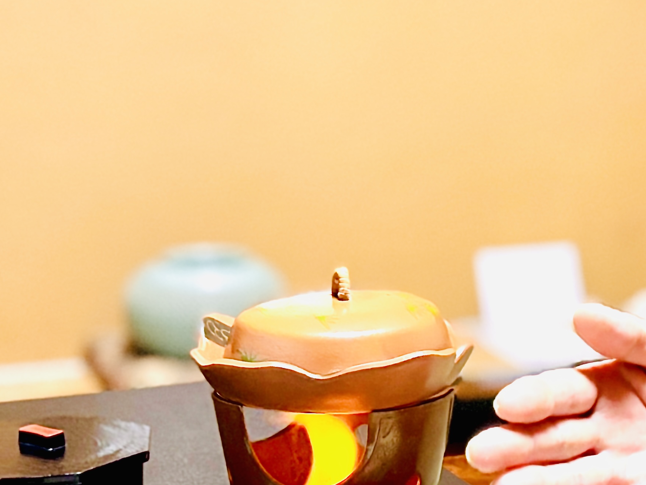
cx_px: 605
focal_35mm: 85
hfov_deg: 22.4
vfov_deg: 17.3
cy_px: 185
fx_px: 1586
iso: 400
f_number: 1.6
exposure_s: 1/33
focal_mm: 5.96
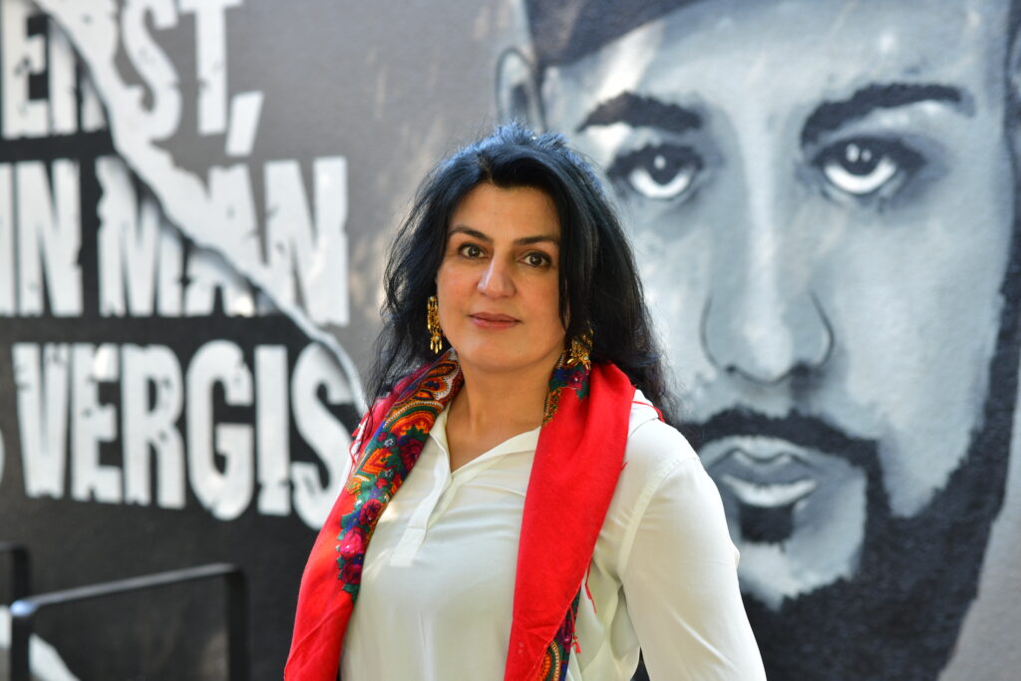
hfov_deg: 23.9
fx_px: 2411
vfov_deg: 16.1
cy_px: 340
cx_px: 510
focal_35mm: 85
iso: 400
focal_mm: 85
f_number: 5.6
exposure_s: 1/60
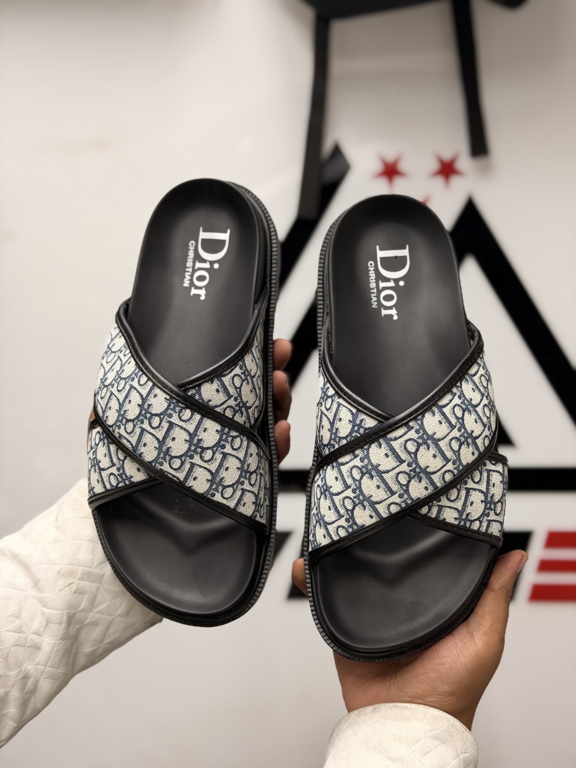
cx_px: 288
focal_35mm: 48
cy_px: 384
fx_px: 1065
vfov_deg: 39.7
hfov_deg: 30.3
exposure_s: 1/126
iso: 50
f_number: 1.78
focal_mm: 6.76
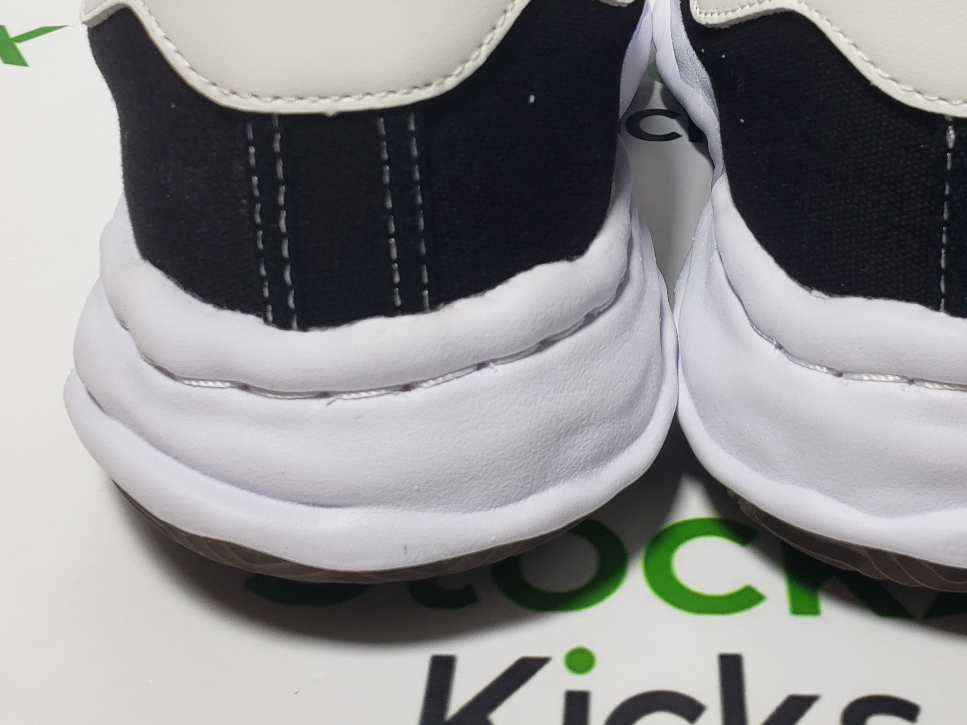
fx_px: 1313
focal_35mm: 47
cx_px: 648
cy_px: 80
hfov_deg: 39.9
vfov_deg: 29.7
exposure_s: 1/183
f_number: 2.4
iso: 50
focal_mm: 4.3
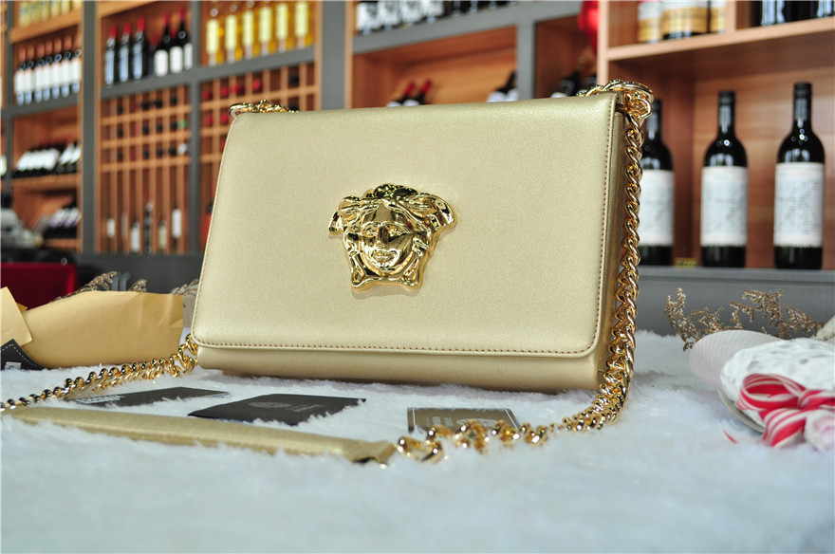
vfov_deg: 29.8
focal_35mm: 45
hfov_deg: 43.7
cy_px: 277
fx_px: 1042
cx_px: 418
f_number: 5.6
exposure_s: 1/100
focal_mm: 30
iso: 400
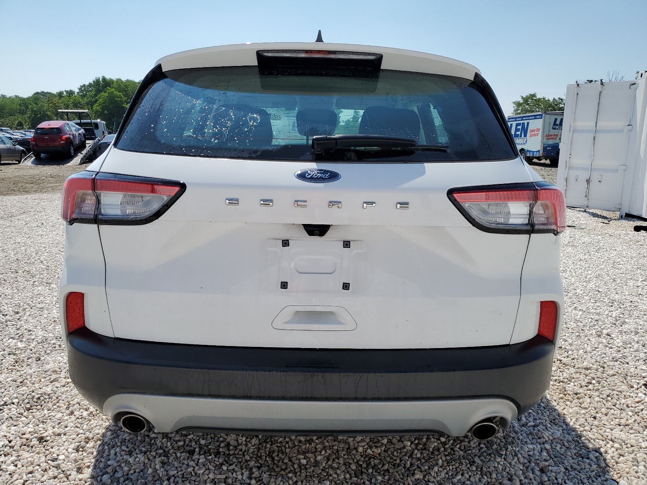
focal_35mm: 26
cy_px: 242
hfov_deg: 67.3
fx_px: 486
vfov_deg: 53.1
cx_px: 324
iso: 50
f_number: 1.5
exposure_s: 1/5000
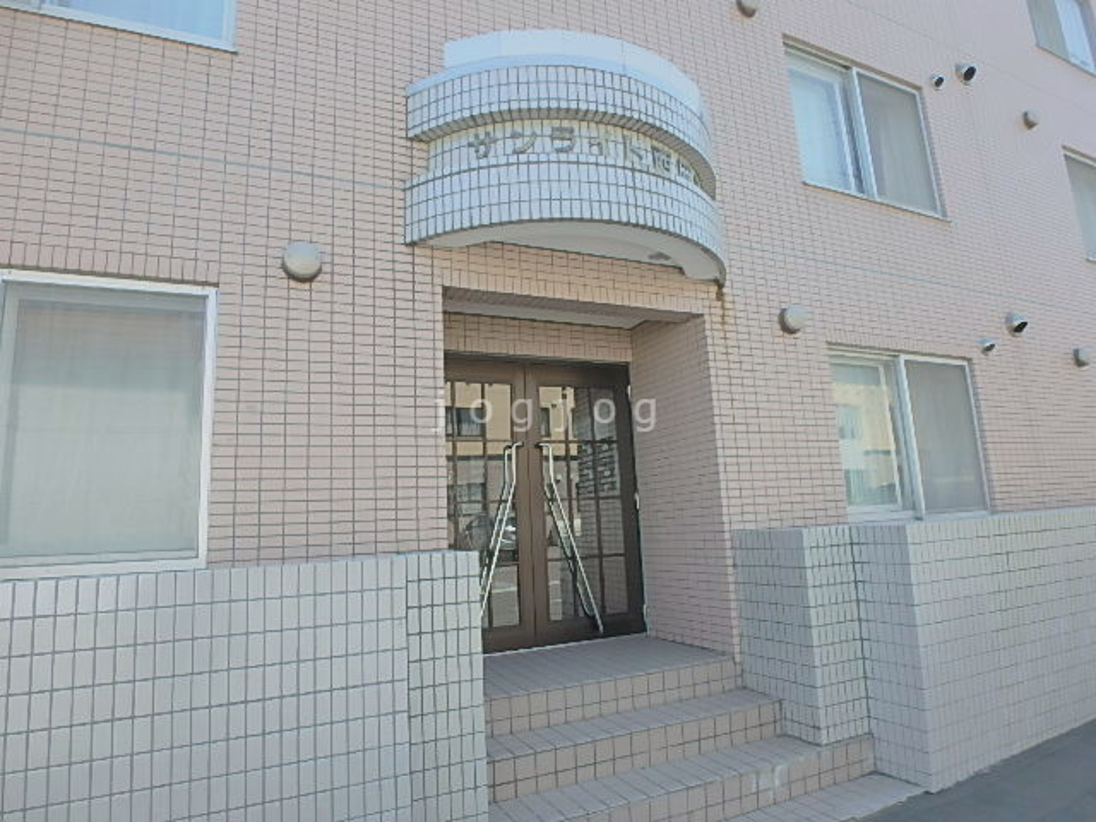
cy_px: 411
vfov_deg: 63.4
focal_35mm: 21
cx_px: 548
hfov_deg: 79.0
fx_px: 665
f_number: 3.5
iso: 125
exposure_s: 1/250
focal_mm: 3.7
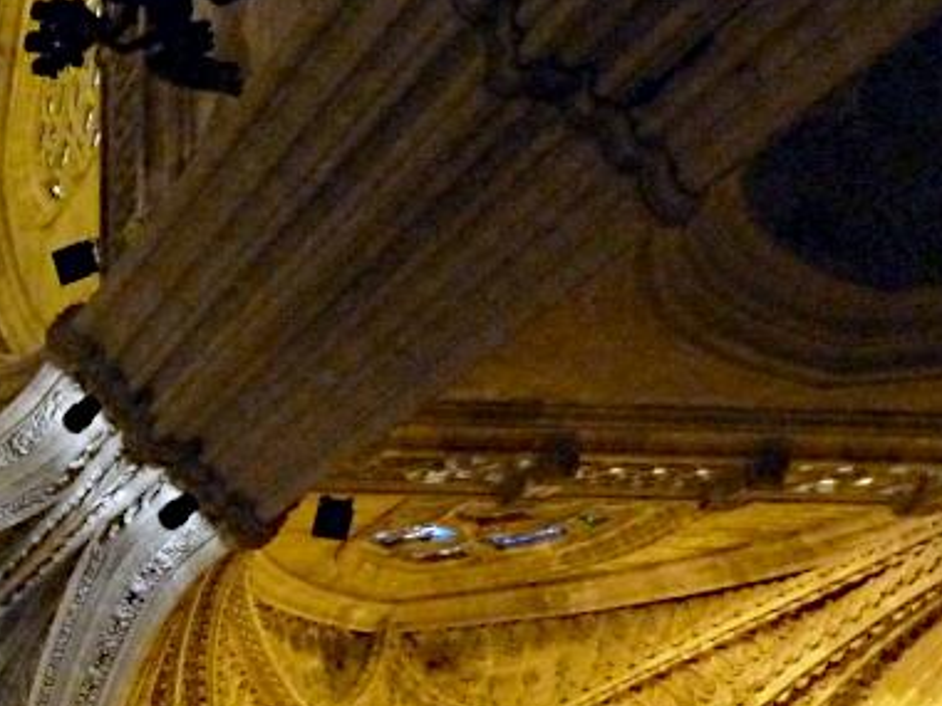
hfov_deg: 20.5
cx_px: -535
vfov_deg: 16.7
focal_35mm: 79
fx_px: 2150
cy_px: 1102
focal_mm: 4.1
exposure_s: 1/30
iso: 640
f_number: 3.3
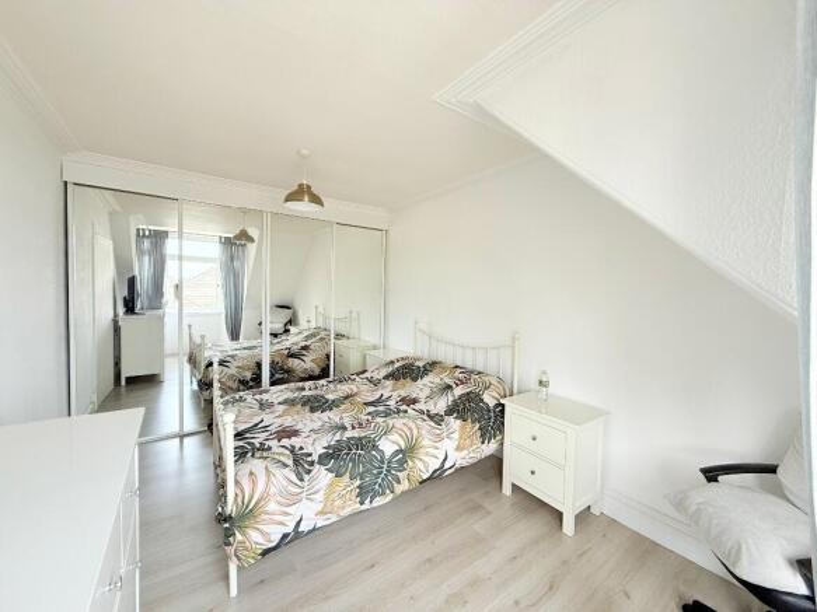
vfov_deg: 85.7
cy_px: 306
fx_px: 330
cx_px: 408
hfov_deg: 102.1
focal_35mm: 14
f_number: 2.2
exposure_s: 1/99
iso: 100
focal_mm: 2.22
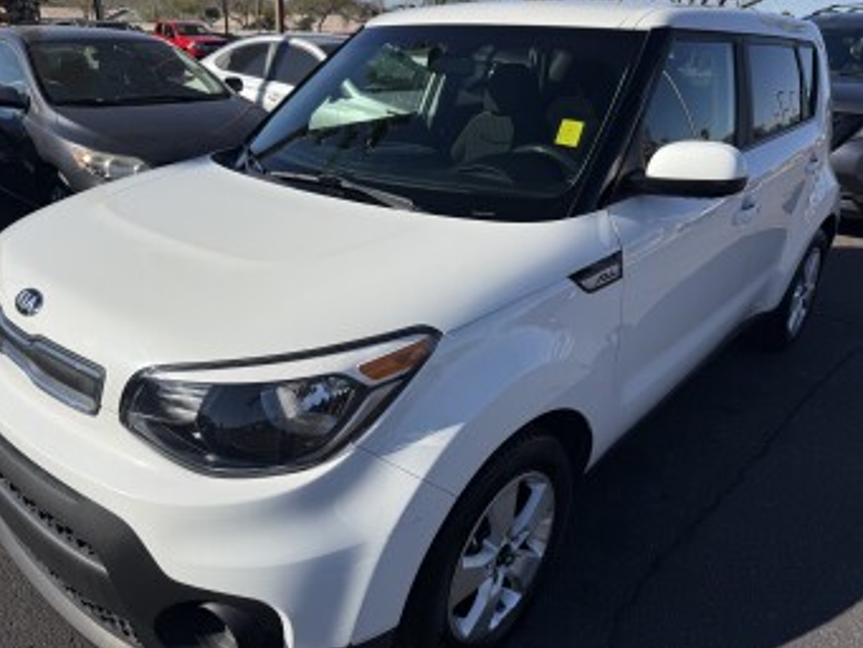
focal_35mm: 26
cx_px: 399
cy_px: 328
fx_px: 648
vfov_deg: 53.1
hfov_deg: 67.2
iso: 80
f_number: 1.78
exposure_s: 1/9091
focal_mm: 6.76
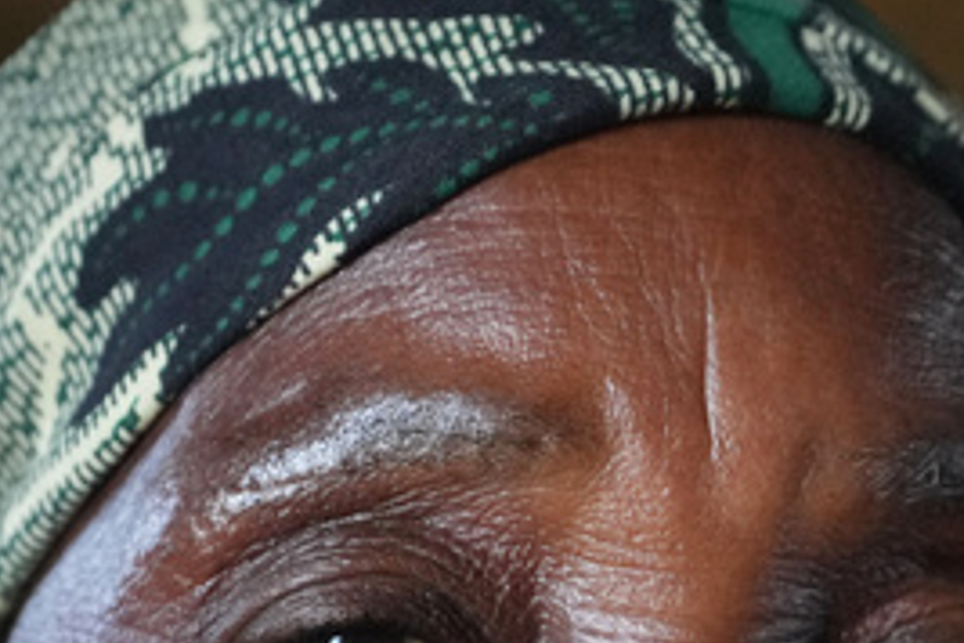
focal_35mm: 134
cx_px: 646
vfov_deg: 9.9
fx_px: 3588
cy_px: 970
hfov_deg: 15.3
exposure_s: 1/1000
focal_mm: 35
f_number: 3.5
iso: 5000
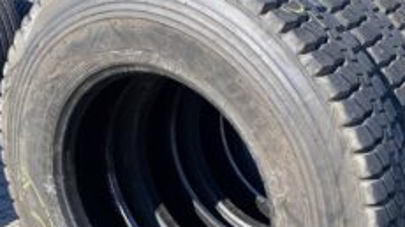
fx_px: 569
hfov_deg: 39.1
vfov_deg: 22.2
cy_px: 191
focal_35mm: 53
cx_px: 225
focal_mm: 4.25
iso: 32
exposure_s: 1/1063
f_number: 1.8
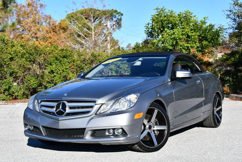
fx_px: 417
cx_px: 121
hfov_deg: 32.4
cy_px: 81
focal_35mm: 62
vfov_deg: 22.0
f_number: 8
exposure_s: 1/250
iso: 100
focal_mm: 31
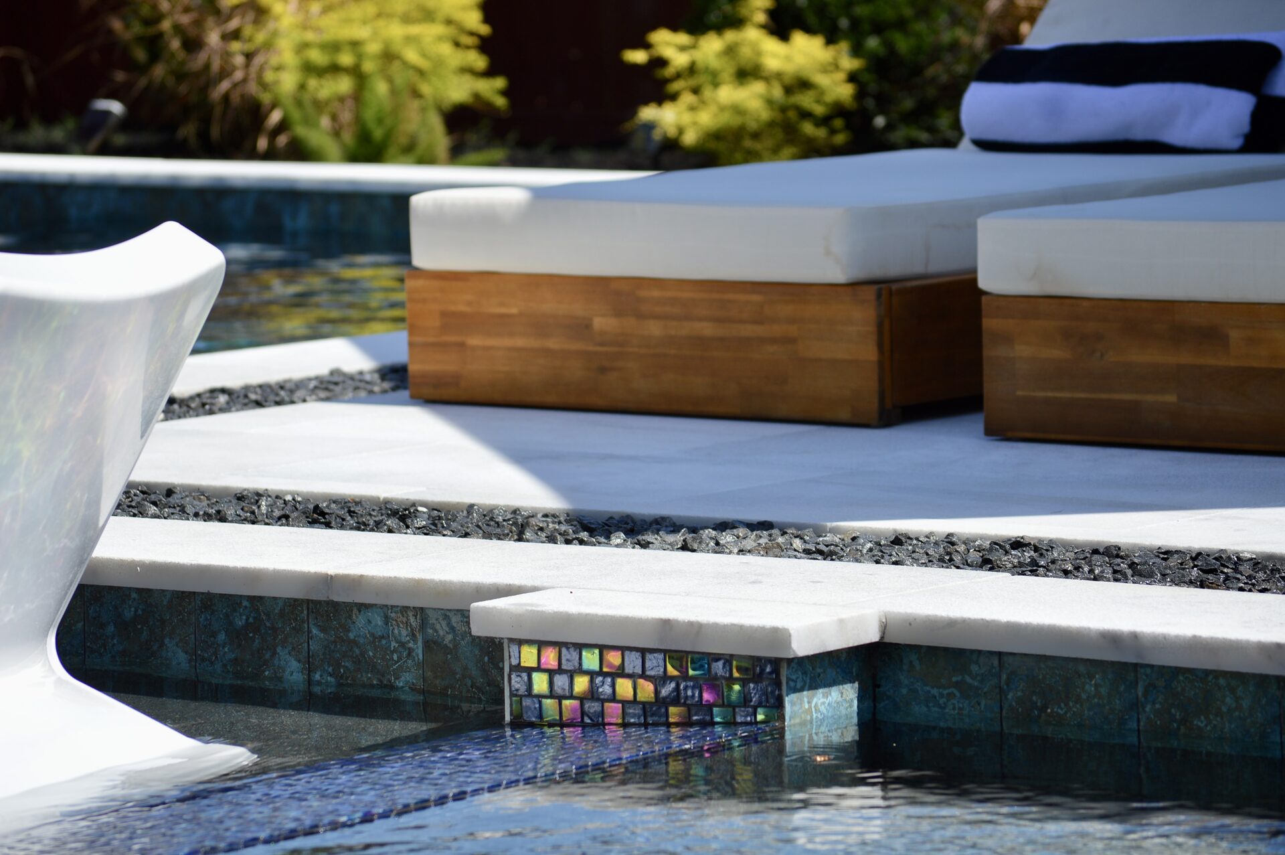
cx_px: 642
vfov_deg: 8.3
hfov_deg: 12.5
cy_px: 428
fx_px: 5885
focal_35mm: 165
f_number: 6.3
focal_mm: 110
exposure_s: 1/640
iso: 100
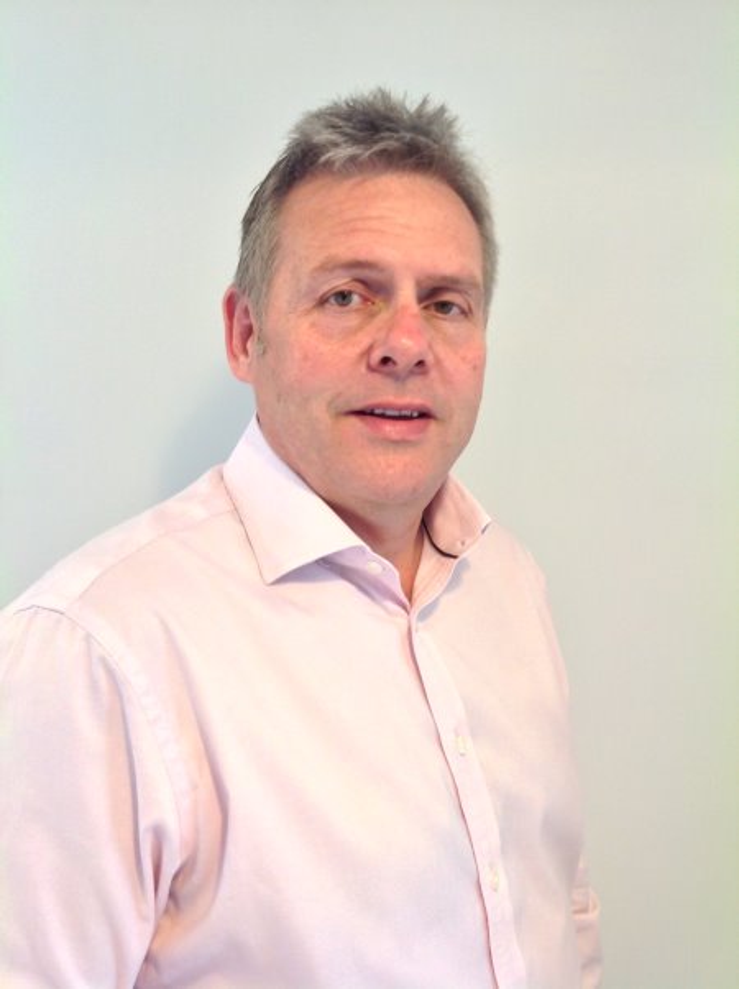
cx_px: 370
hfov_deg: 40.6
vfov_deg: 52.7
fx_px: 998
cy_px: 494
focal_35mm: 35
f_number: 2.4
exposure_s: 1/17
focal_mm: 4.28
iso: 80
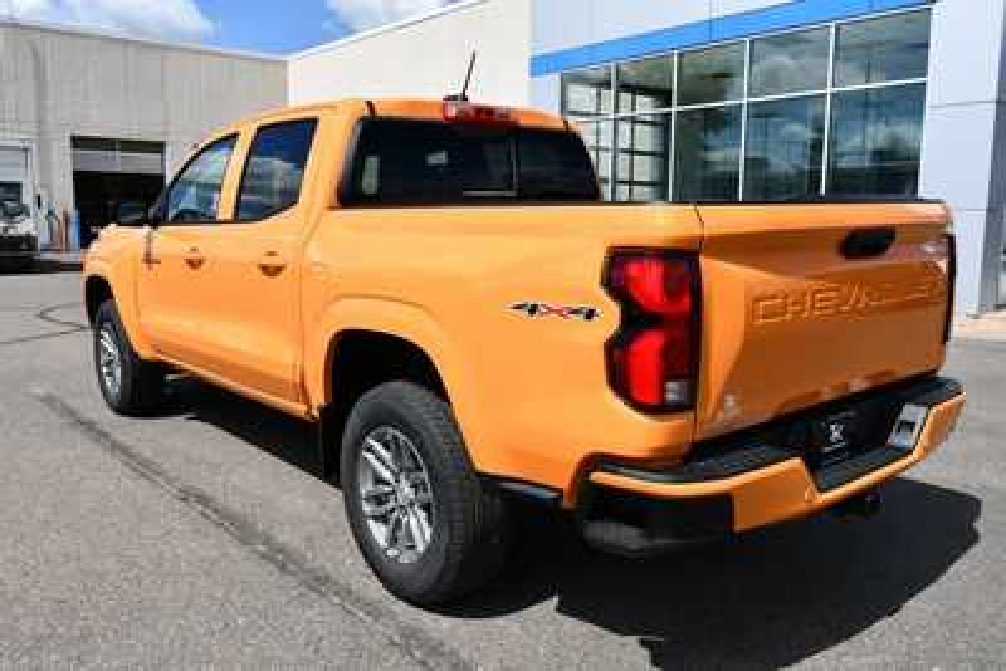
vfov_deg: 43.6
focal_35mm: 30
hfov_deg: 61.9
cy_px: 336
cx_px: 503
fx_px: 839
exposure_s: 1/250
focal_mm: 20
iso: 100
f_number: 8
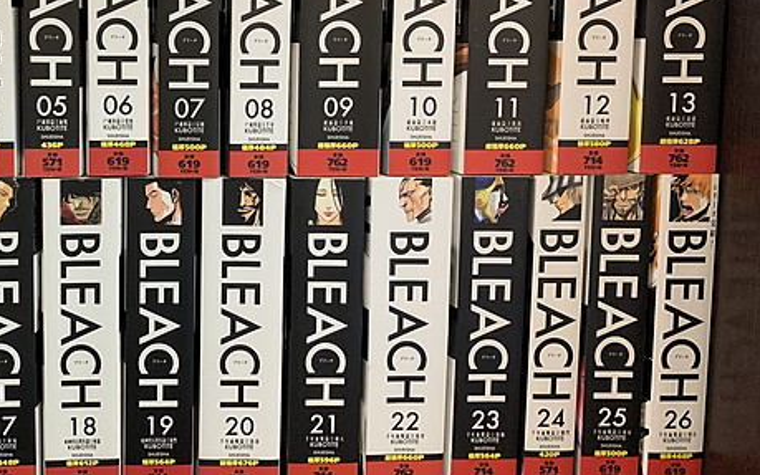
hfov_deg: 45.7
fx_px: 870
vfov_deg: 30.1
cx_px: 200
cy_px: 122
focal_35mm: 42
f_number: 1.8
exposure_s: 1/50
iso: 250
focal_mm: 4.25
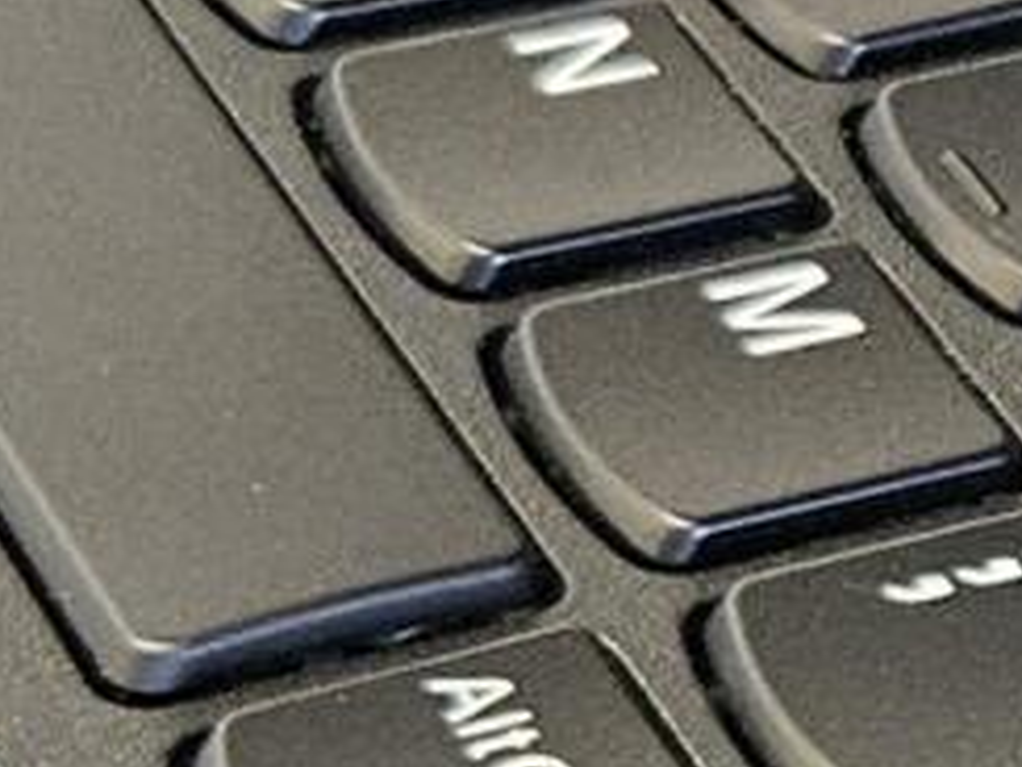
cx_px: 2244
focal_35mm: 240
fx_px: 7089
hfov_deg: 7.8
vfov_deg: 6.2
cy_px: 650
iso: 640
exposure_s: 1/100
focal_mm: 5.4
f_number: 1.8
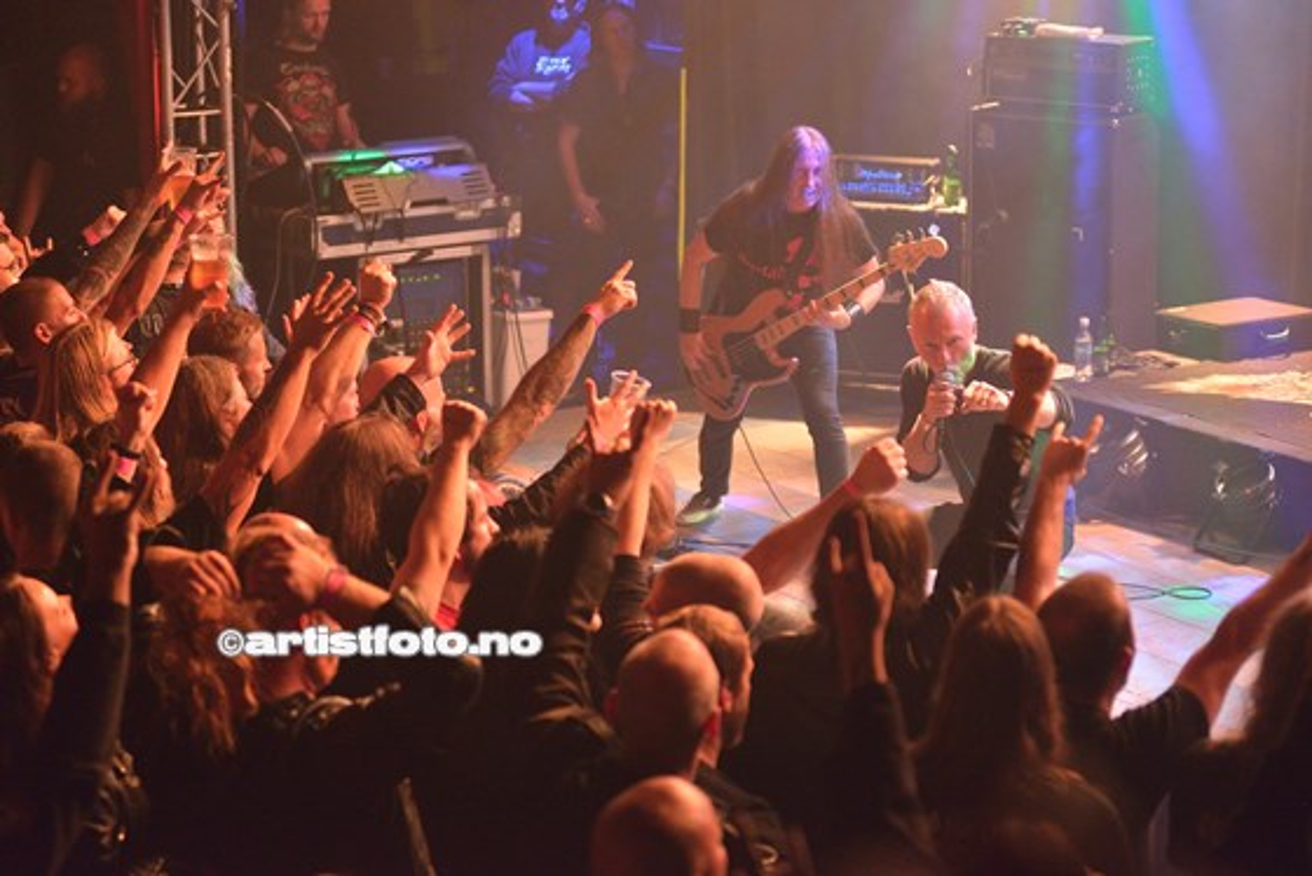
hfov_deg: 25.3
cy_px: 438
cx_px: 656
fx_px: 2917
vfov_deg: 17.1
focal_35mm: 80
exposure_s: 1/800
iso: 3600
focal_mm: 80
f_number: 2.8
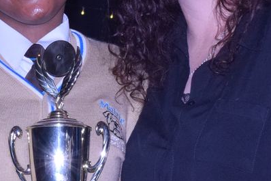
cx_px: 59
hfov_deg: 7.3
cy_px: -20
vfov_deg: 4.8
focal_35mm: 283
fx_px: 2129
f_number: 8
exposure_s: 1/60
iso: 1000
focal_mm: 50
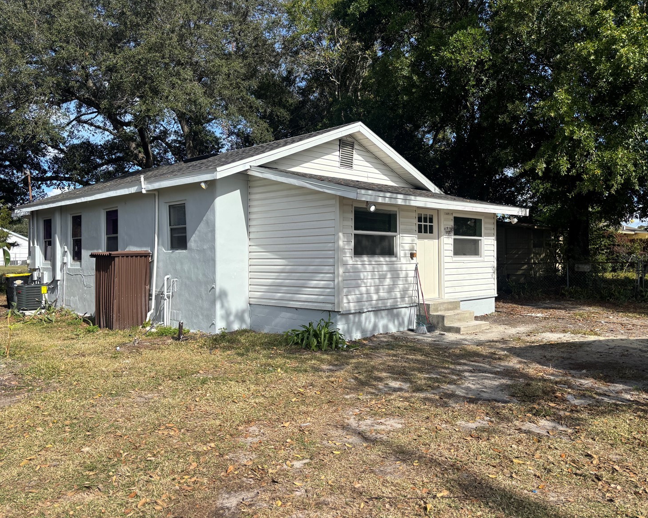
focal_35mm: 28
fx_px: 537
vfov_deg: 51.5
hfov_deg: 62.2
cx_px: 306
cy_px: 257
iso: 50
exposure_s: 1/3534
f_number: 1.6
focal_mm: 5.96
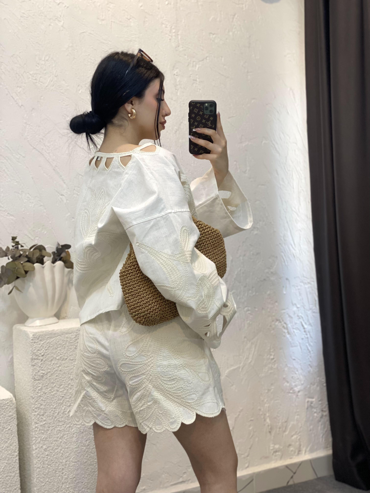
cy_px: 246
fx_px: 741
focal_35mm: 52
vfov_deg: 36.8
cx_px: 185
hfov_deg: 28.0
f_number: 2
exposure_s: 1/122
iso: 100
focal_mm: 6
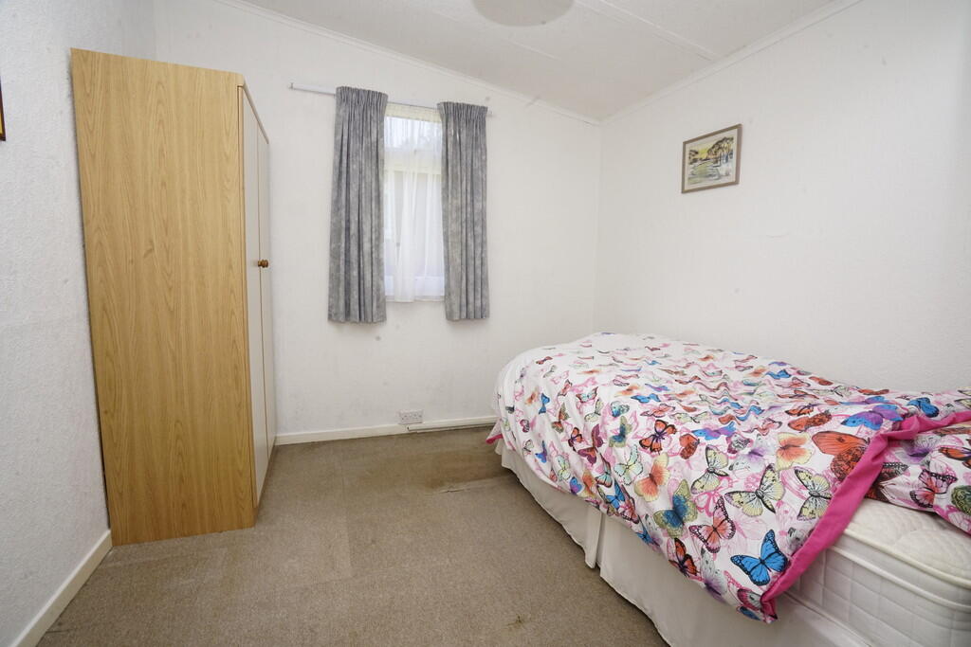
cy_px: 324
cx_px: 486
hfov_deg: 96.7
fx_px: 432
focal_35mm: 16
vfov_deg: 73.8
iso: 1600
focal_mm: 16
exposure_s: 1/60
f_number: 16
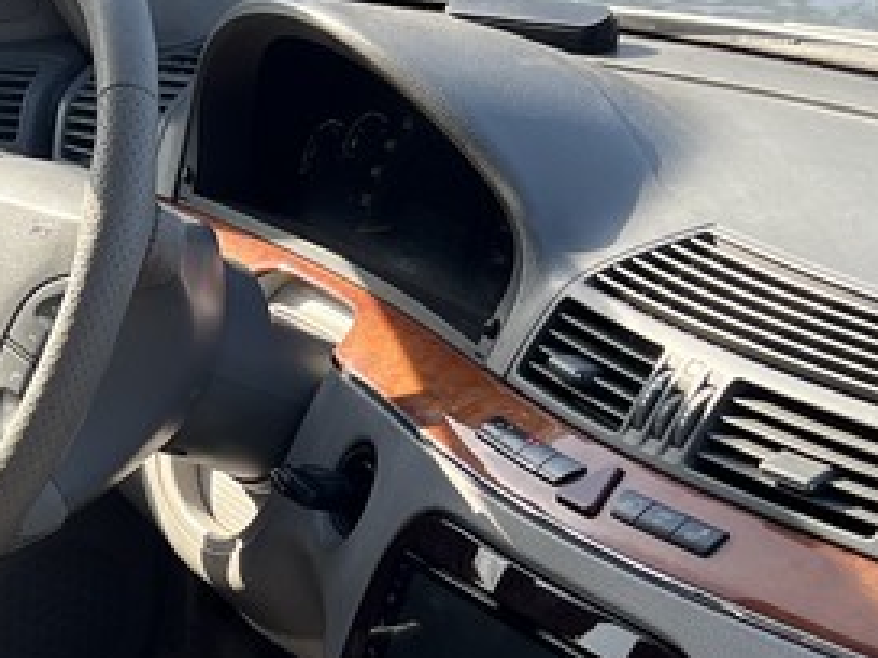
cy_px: 755
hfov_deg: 19.8
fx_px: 2486
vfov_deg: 14.7
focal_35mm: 98
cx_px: 139
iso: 50
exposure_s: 1/628
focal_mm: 5.7
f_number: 1.5
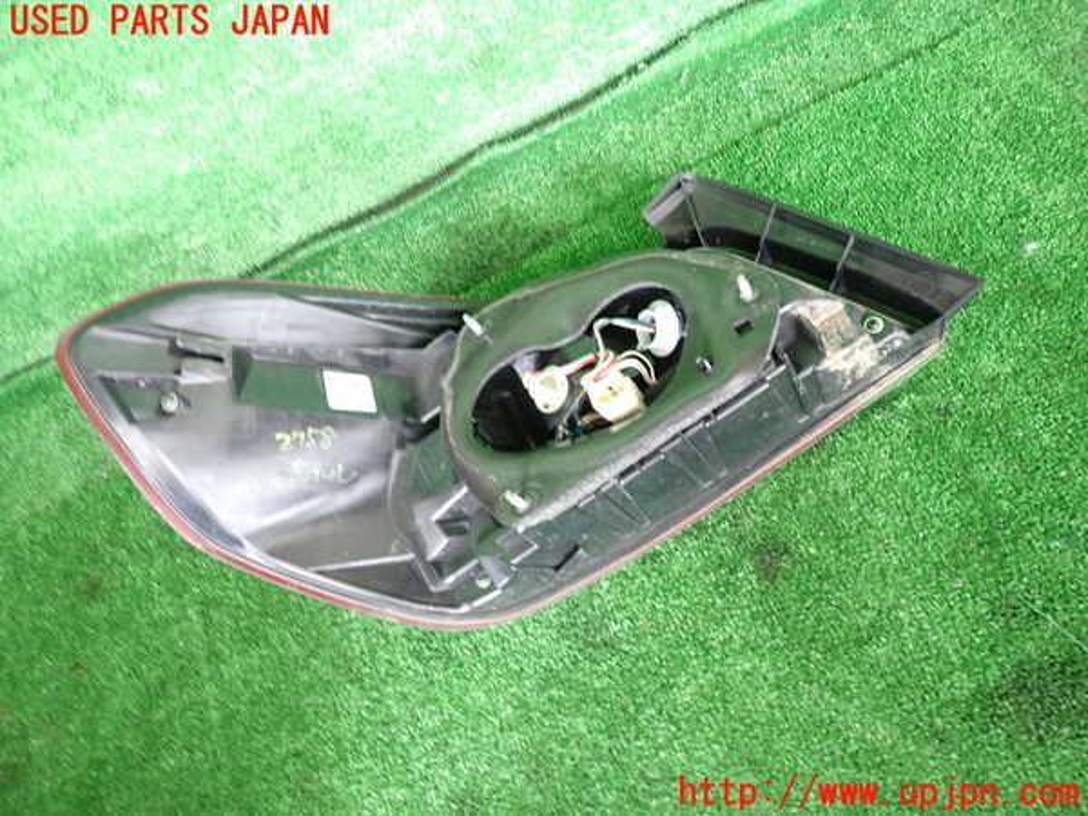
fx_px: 786
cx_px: 544
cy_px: 408
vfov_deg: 54.9
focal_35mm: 25
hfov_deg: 69.4
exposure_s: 1/25
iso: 800
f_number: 2
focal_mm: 4.5
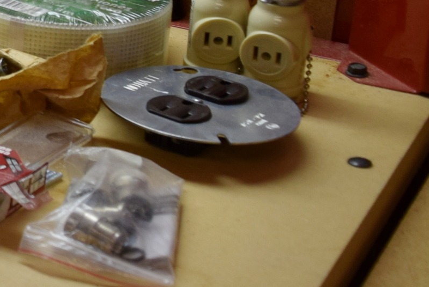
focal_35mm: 101
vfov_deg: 13.3
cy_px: -39
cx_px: -373
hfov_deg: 16.5
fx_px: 1205
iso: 400
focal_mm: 18
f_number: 5
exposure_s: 1/100
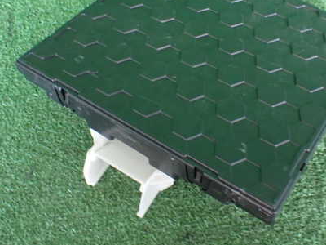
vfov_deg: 32.0
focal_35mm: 45
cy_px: 88
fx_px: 424
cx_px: 192
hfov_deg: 41.9
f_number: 2.3
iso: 800
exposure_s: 1/30
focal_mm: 5.4
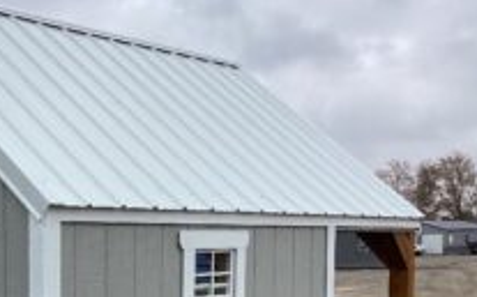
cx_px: 43
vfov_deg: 18.4
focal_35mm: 69
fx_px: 896
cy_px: 292
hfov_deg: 28.6
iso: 25
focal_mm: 3.3
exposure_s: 1/840
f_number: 2.4
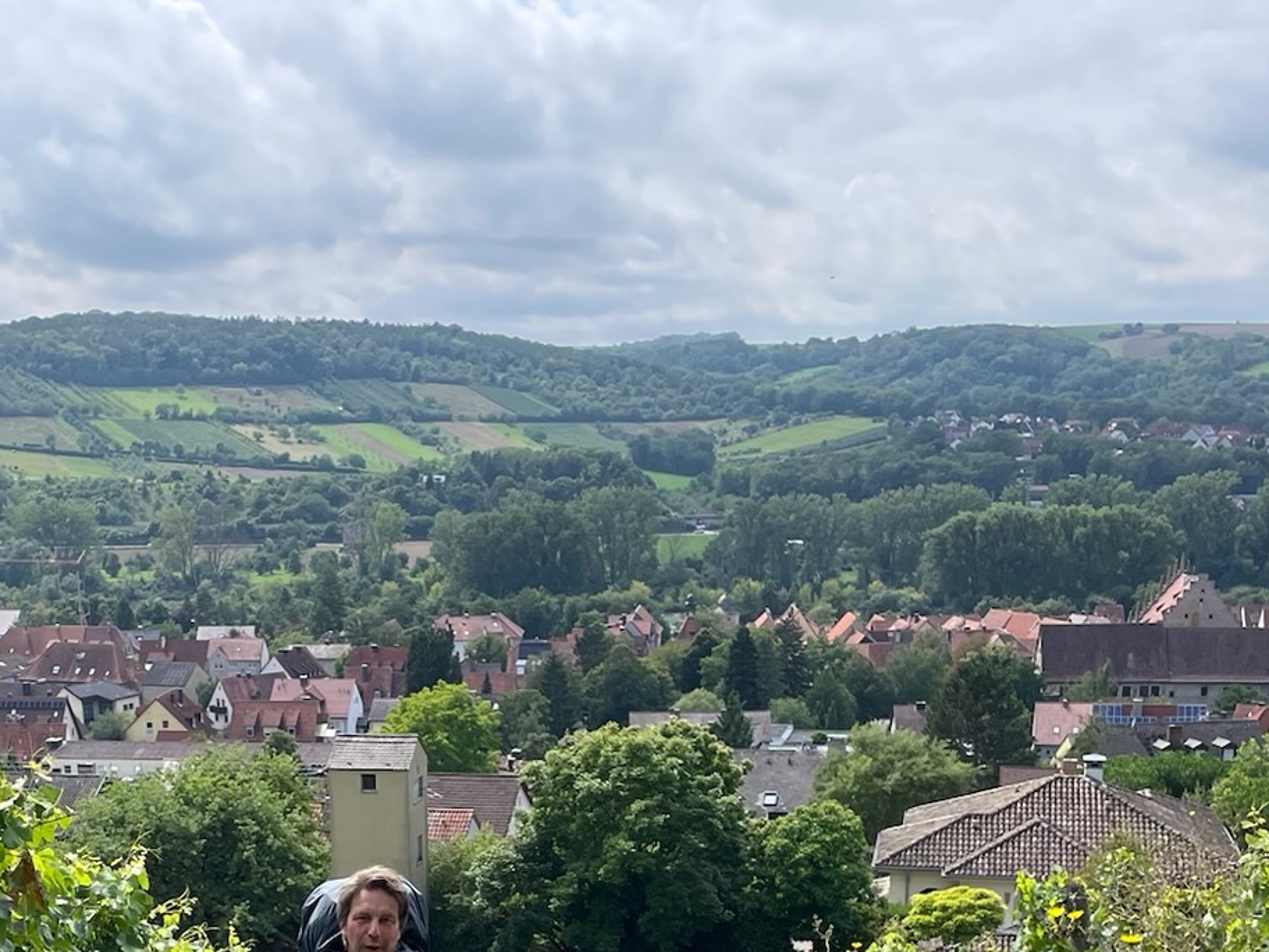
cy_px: 1036
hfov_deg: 33.5
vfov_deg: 24.1
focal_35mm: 57
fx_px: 2090
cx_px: 427
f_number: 1.6
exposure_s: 1/2304
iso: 32
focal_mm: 4.2
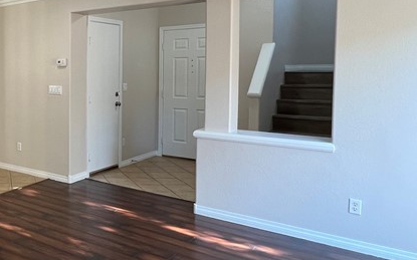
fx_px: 386
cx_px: -1
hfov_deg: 47.1
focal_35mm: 34
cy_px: 92
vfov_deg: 36.9
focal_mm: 1.57
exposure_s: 1/120
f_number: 1.8
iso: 160
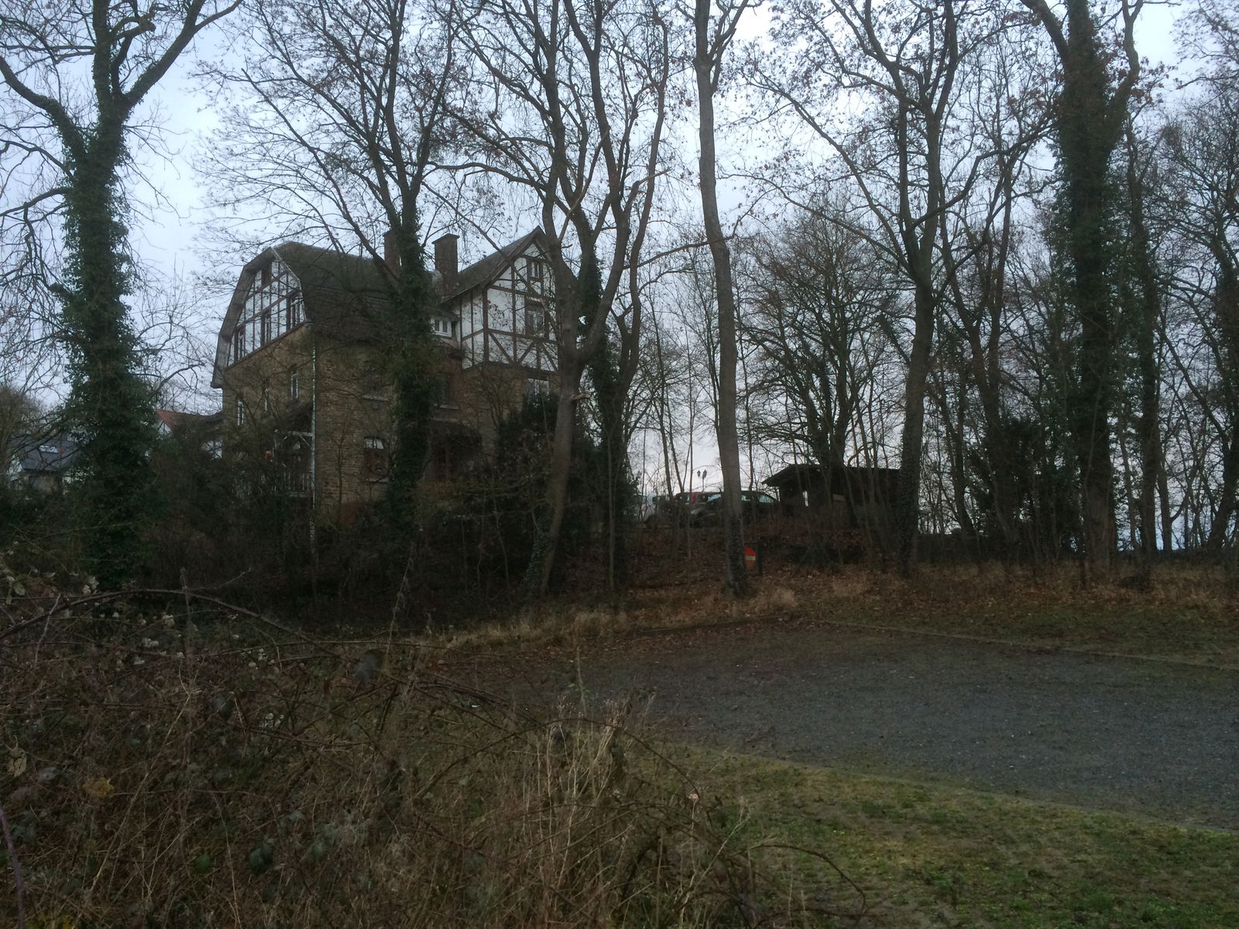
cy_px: 464
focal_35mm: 29
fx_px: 1038
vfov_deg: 48.2
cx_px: 620
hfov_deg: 61.7
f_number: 2.2
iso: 64
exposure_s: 1/33
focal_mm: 4.15
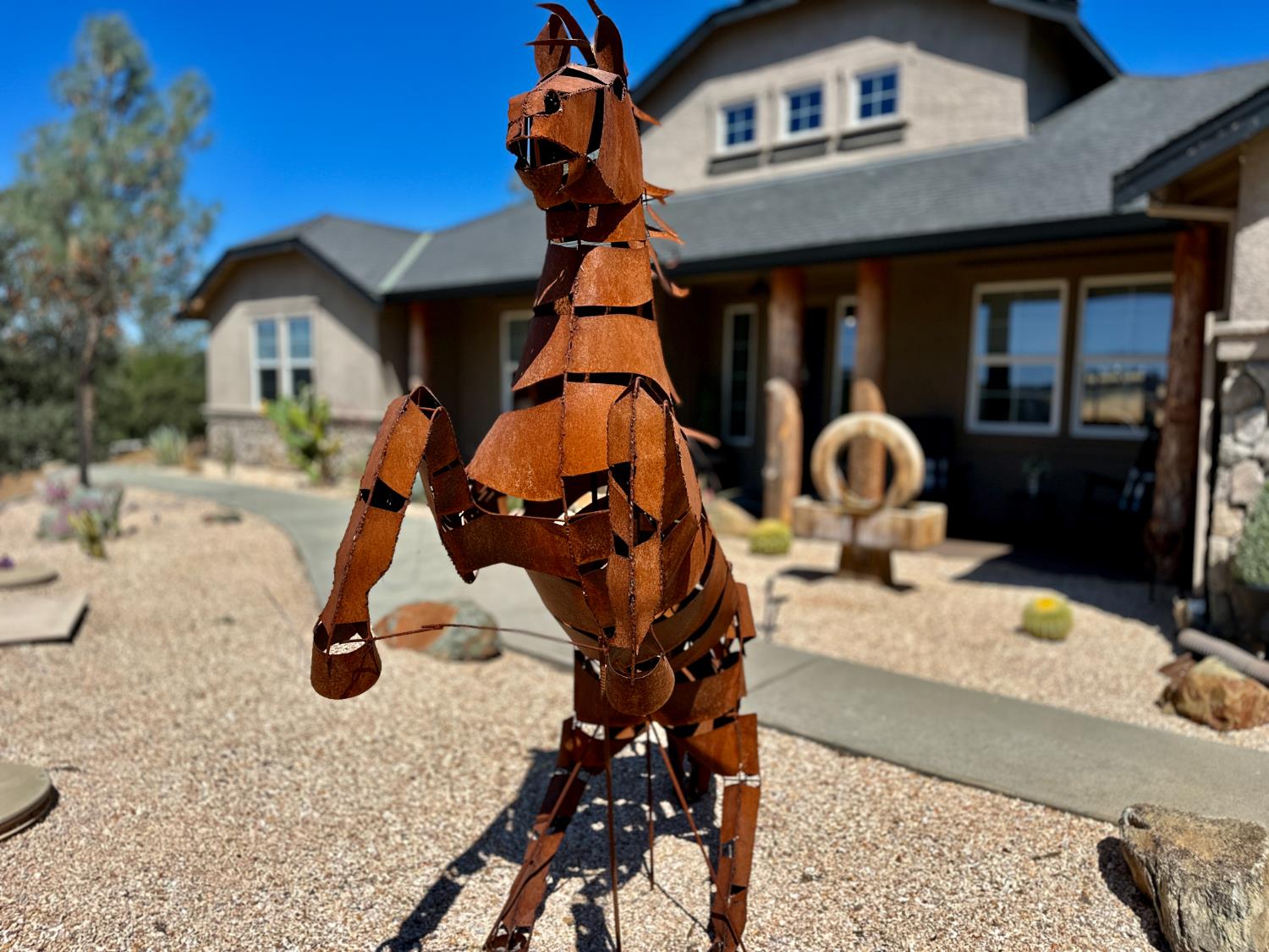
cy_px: 476
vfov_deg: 56.8
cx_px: 634
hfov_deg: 71.6
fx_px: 880
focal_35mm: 24
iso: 80
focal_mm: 6.86
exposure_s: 1/5263
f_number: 1.78
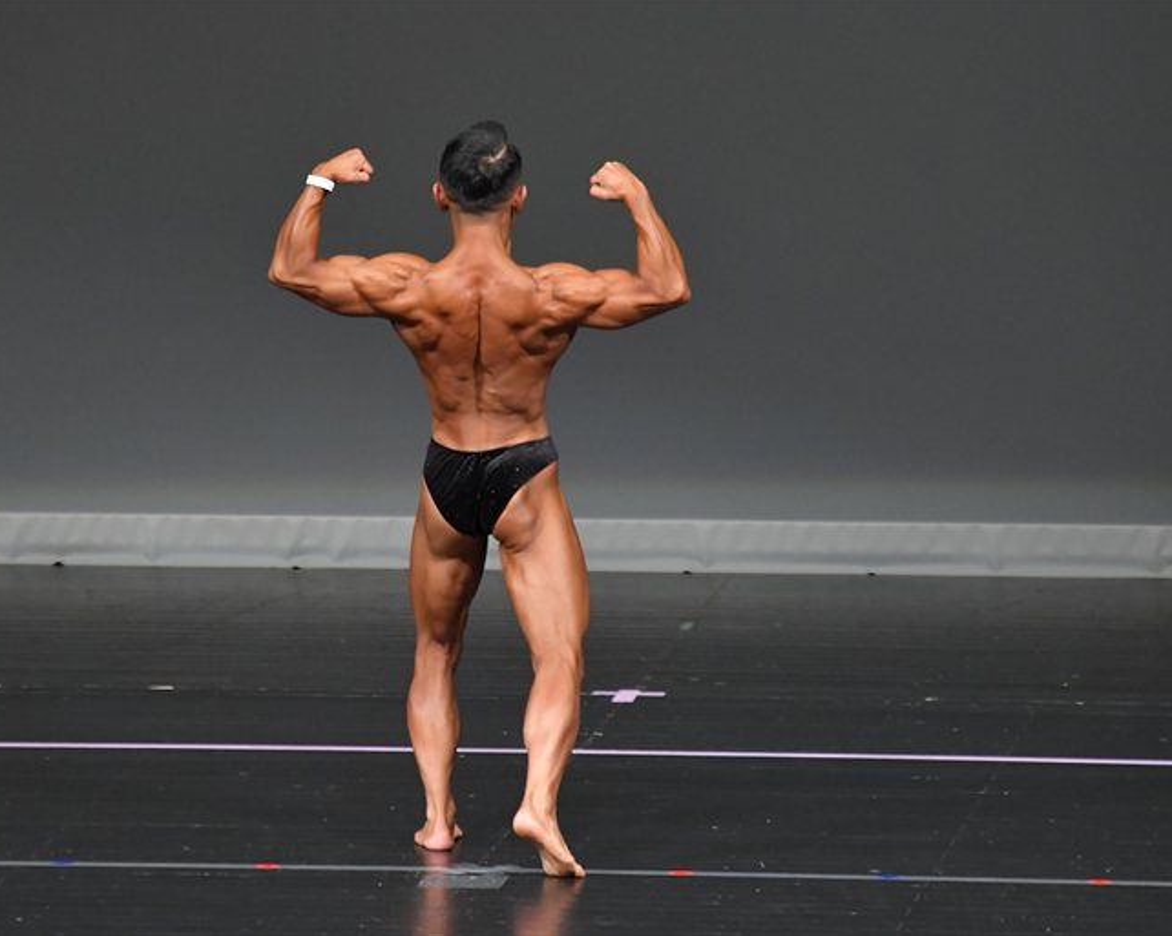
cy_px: 467
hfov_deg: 5.0
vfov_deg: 4.0
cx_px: 508
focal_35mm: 391
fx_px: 13556
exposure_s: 1/400
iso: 4000
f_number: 5.6
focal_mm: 230
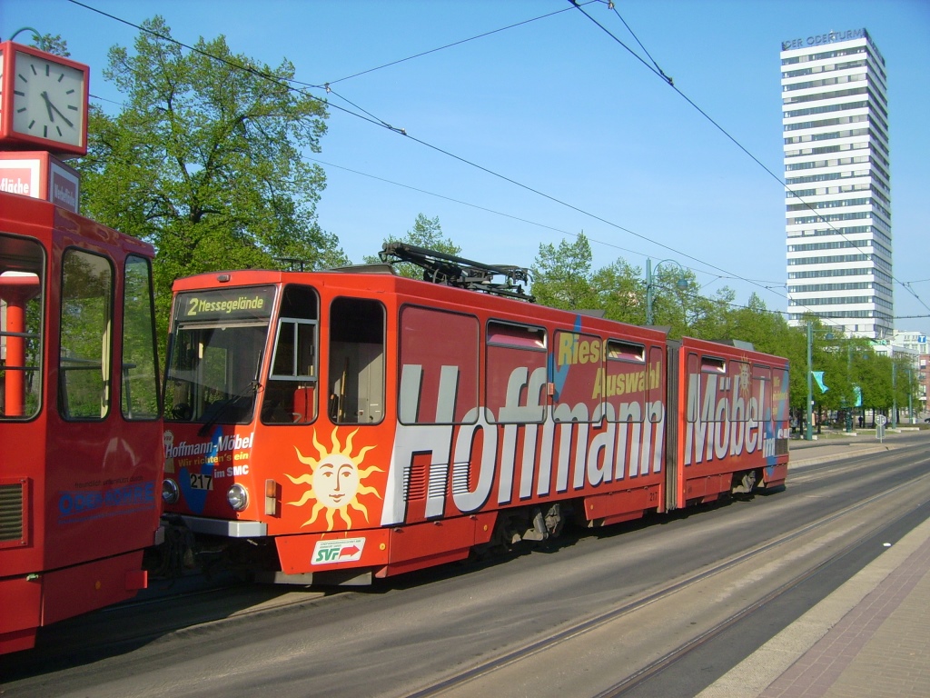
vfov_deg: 40.7
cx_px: 465
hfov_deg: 52.6
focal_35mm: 35
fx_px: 940
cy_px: 349
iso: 50
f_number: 5.8
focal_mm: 5.95
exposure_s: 1/324
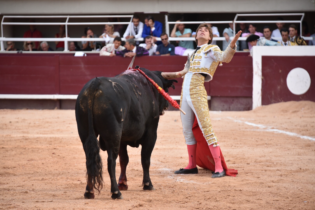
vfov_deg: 6.9
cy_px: 105
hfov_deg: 10.3
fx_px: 1750
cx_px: 158
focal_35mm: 200
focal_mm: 200
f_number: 5.6
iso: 1250
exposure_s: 1/1000
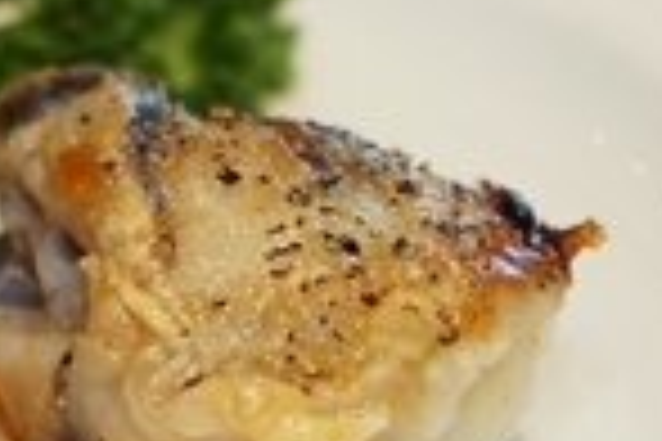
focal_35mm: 289
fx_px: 5314
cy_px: 191
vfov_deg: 4.8
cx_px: -464
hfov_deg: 7.0
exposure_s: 1/60
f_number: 5
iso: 320
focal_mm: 53
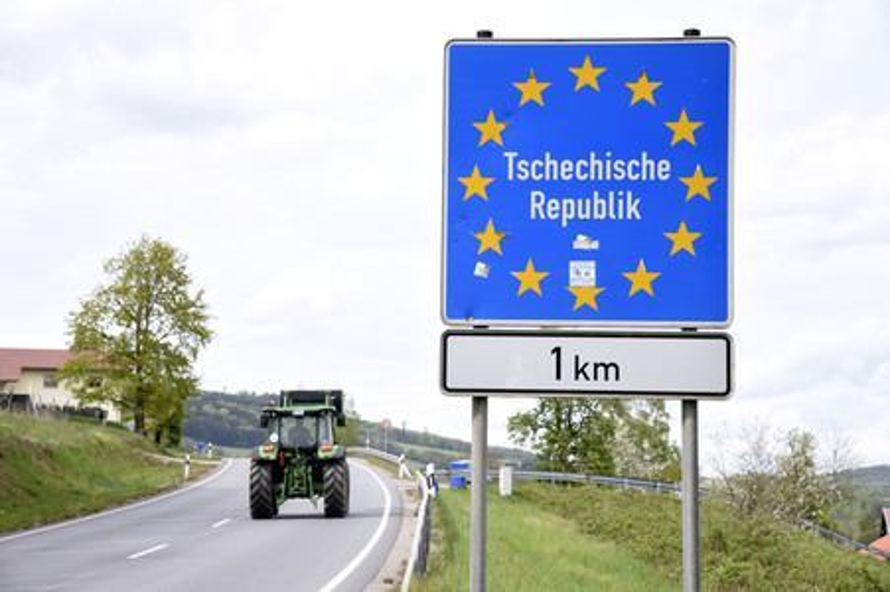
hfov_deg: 23.9
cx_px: 445
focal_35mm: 85
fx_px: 2100
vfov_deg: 16.0
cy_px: 296
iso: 400
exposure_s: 1/160
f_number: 11
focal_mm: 85
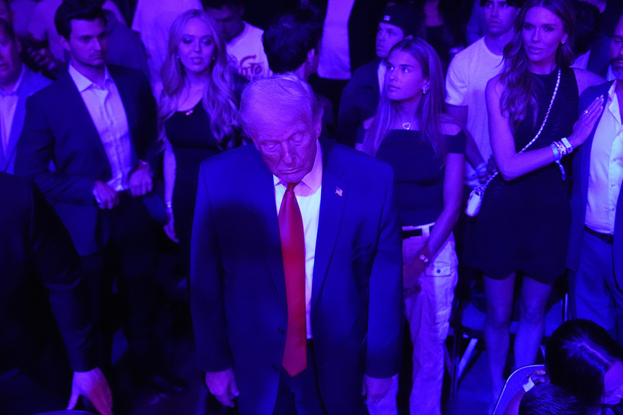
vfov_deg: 30.5
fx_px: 761
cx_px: 322
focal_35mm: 44
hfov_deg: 44.5
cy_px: 189
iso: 6400
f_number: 2.8
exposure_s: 1/500
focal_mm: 39
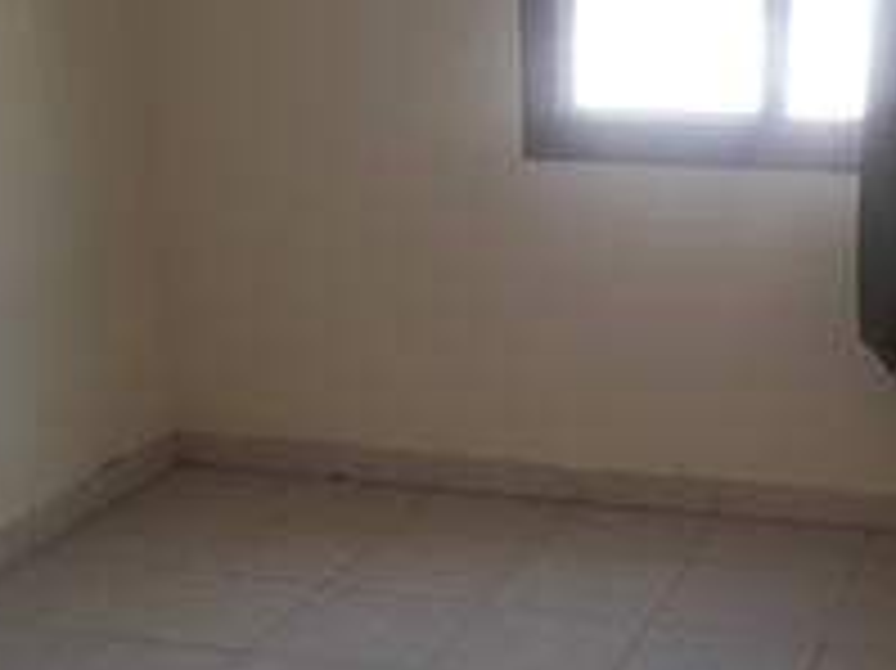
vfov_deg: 22.8
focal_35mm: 62
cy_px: 659
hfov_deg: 31.0
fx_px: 1604
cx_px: 597
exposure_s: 1/50
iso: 80
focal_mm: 3.6
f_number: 1.9
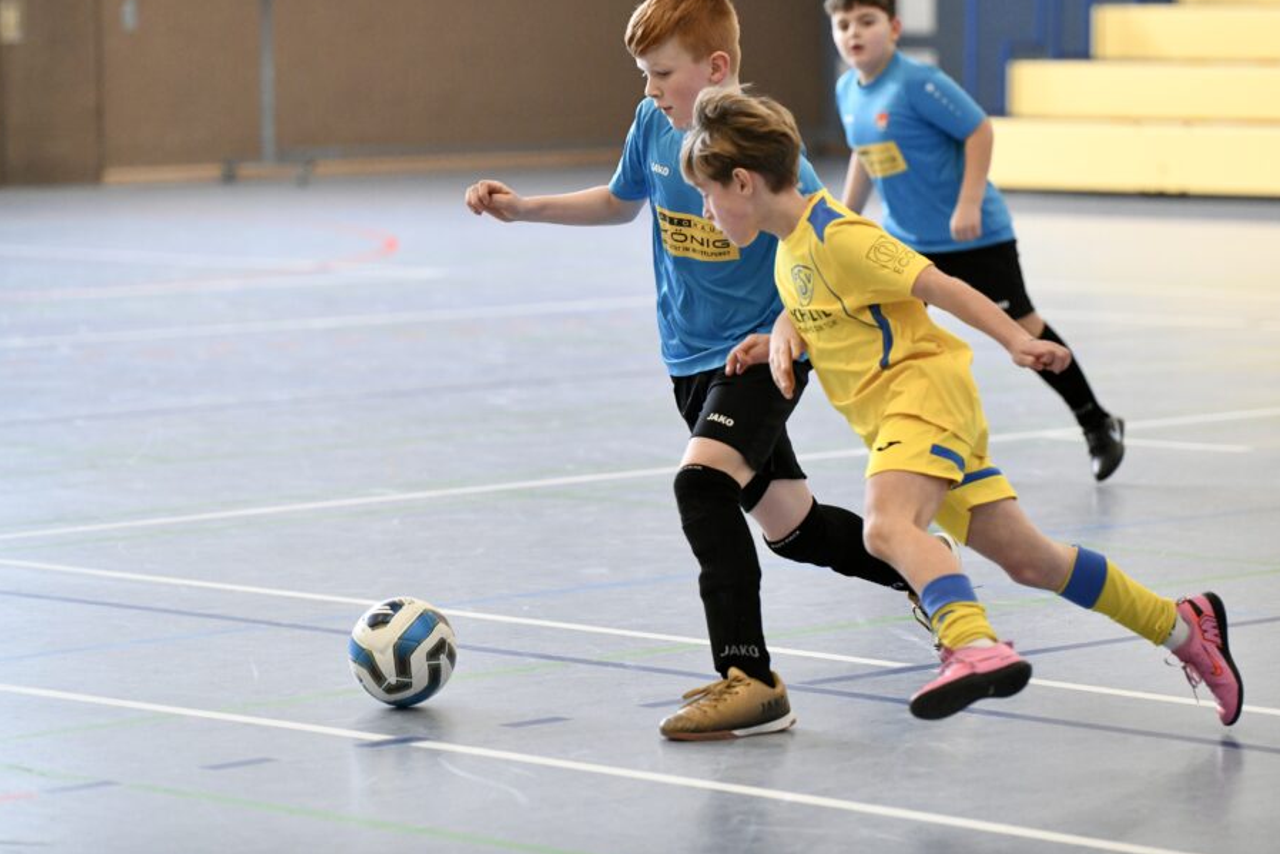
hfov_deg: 13.3
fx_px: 5476
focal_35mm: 154
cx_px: 723
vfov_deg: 8.9
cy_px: 373
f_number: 2.8
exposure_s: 1/1250
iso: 5000
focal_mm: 135
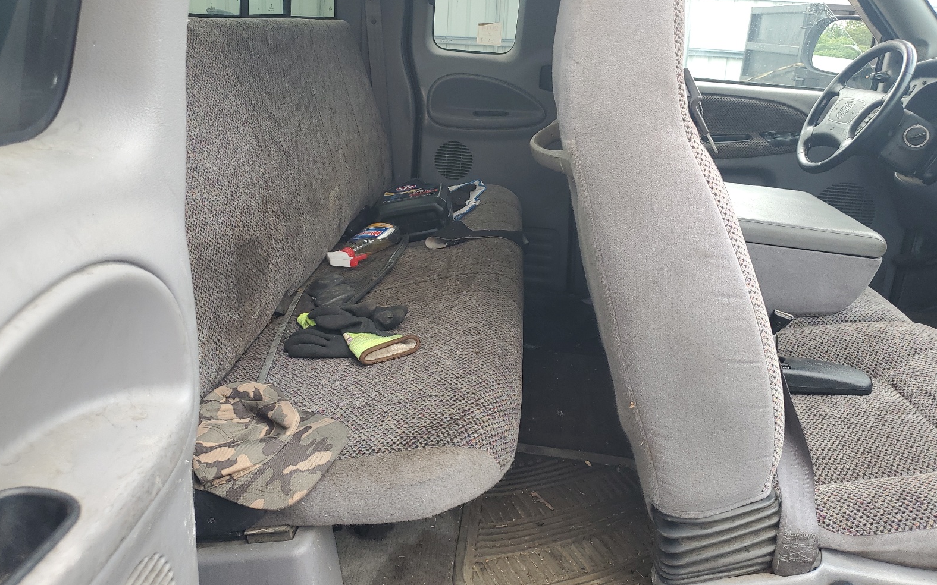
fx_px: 715
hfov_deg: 66.5
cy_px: 254
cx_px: 469
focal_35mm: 28
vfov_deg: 44.4
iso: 50
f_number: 1.5
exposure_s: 1/217
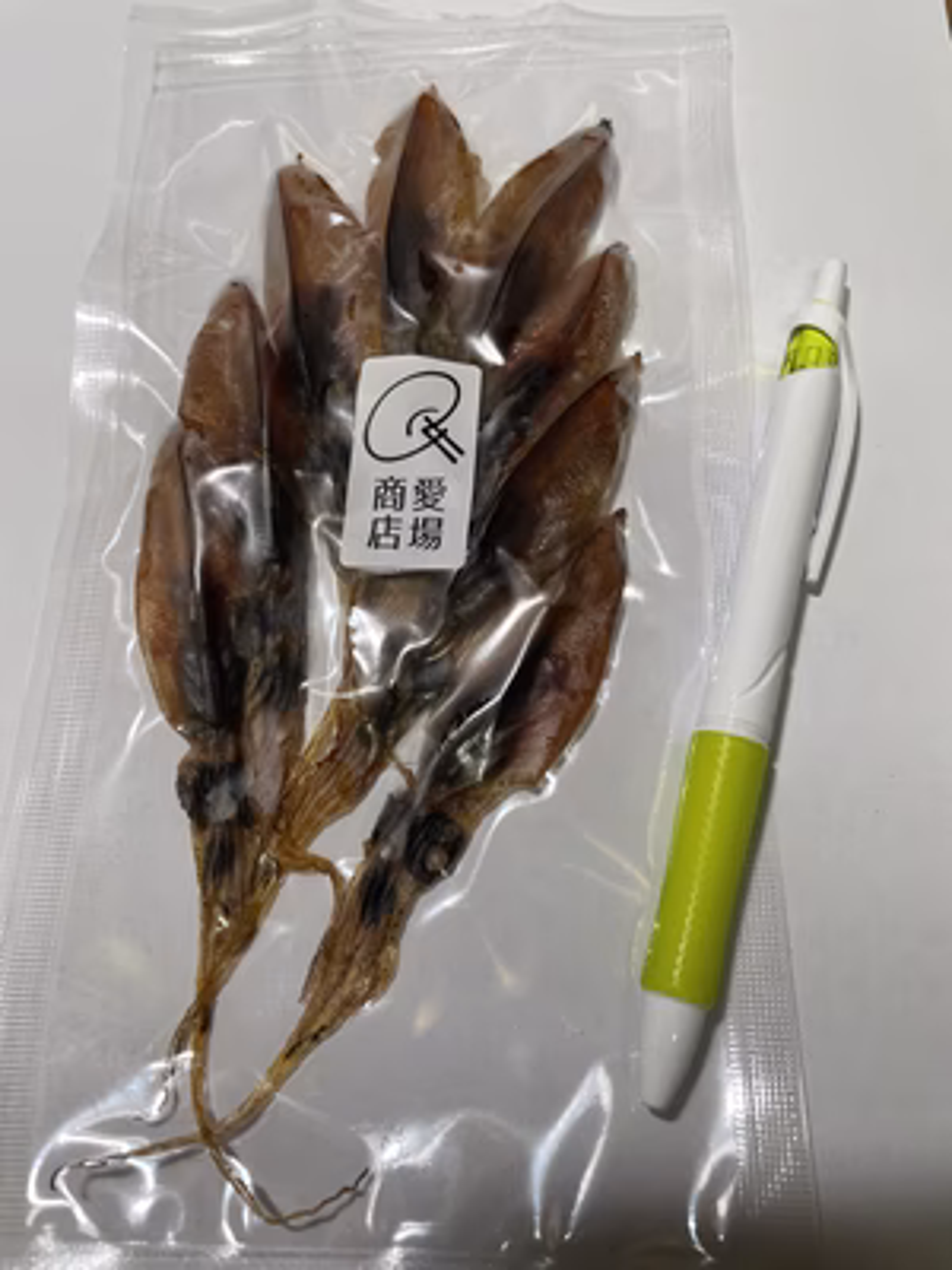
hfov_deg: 53.1
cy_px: 635
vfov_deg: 67.3
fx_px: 953
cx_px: 476
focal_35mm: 26
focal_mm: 4.2
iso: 80
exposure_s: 1/60
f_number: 1.6
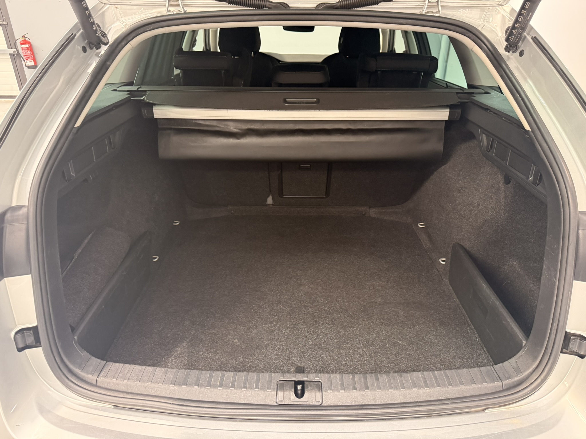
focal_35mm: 24
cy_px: 220
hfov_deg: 71.6
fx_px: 406
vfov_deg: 56.8
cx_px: 293
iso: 400
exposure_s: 1/60
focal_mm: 6.76
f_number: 1.78
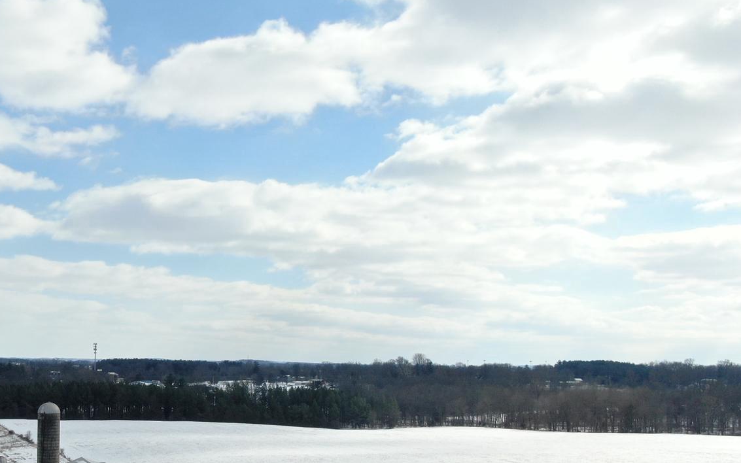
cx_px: 162
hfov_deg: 41.8
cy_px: 354
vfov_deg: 27.6
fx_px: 929
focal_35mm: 46
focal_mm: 4.39
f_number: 2.8
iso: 100
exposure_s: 1/2000
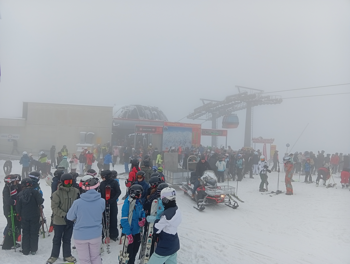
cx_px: 175
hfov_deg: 67.2
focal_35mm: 26
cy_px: 132
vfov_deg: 53.2
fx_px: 263
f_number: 1.8
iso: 50
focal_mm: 3.96
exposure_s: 1/331
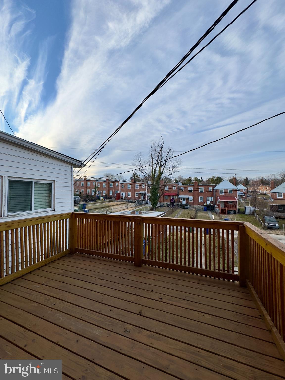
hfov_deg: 85.7
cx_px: 142
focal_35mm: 14
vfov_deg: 102.1
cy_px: 190
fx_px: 154
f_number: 2.2
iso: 40
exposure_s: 1/641
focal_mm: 2.22
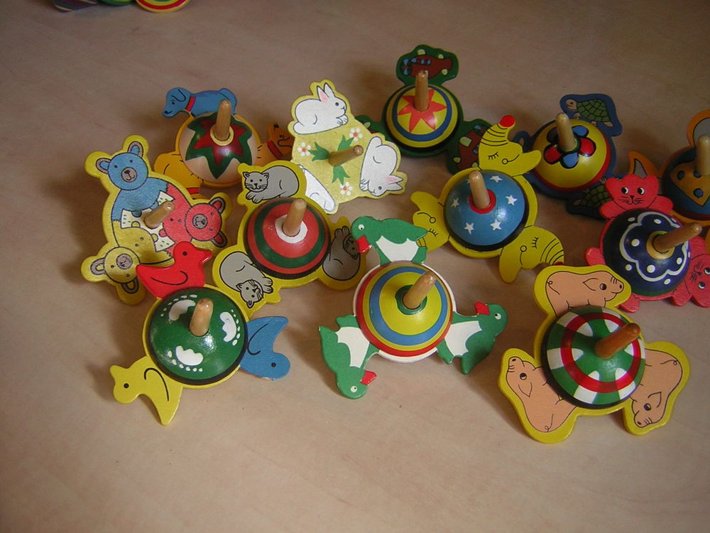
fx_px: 738
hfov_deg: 51.4
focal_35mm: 36
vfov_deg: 39.7
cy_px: 266
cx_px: 355
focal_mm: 4.7
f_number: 2.6
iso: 50
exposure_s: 1/30
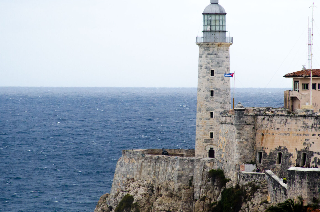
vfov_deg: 3.6
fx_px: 3416
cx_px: 172
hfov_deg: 5.4
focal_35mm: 385
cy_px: 92
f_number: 7.1
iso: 400
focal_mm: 140
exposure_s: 1/800
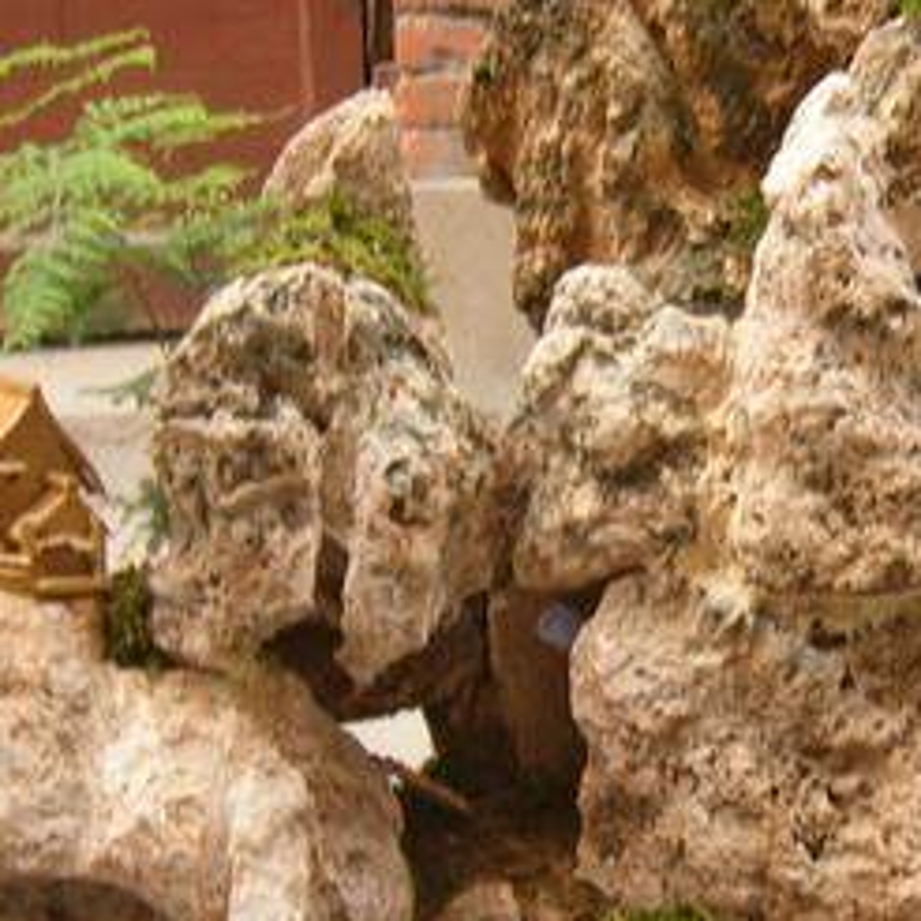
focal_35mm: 94
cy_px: 665
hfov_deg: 18.4
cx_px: 636
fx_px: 2830
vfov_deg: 18.4
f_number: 2.9
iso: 63
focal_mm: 6.2
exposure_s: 1/90
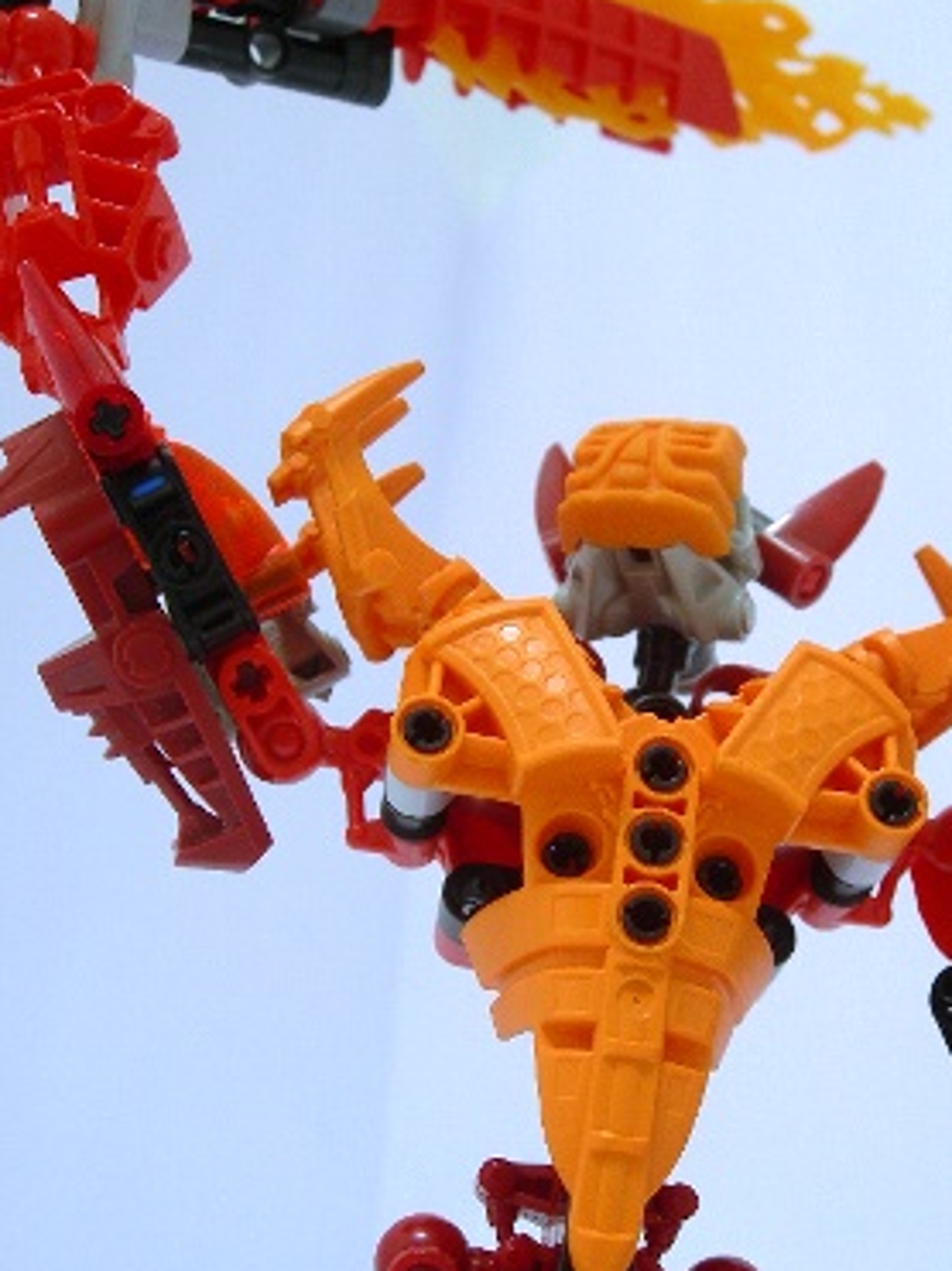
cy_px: 719
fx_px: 2165
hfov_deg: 24.7
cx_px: 651
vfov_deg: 32.7
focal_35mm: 59
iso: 50
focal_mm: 7.8
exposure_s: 1/31.8
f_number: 2.8
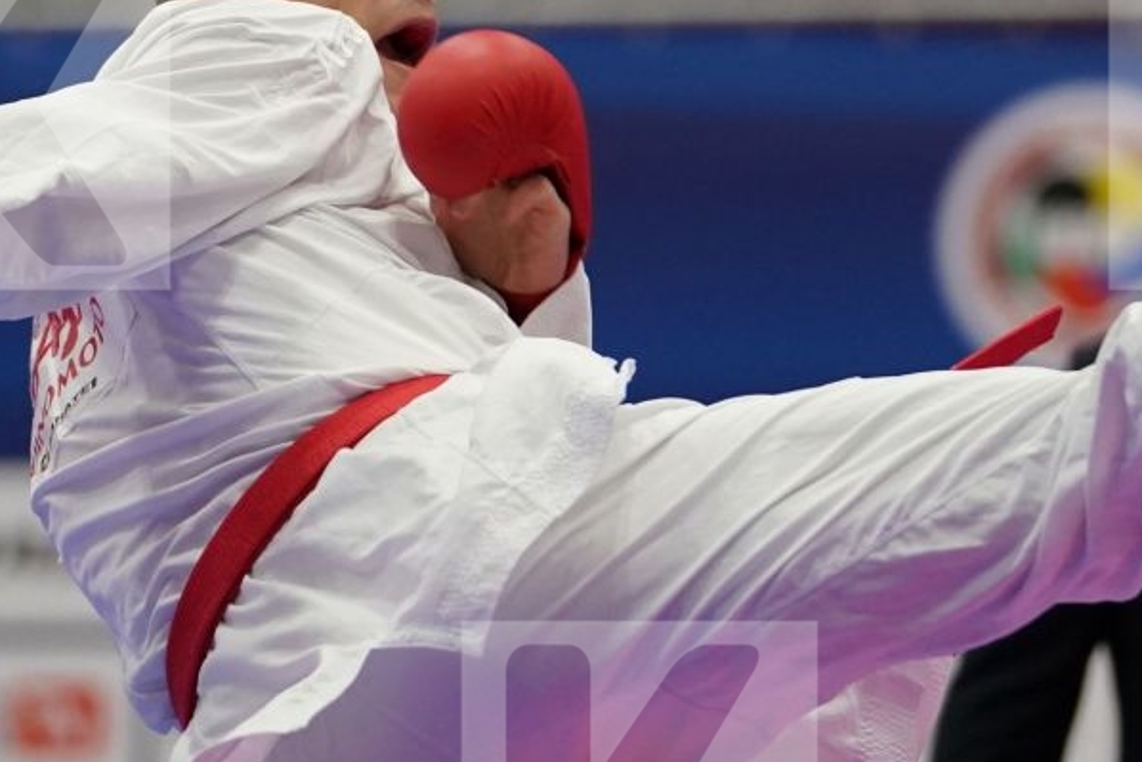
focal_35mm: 539
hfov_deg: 3.8
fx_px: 17101
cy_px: 116
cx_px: 640
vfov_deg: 2.6
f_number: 2.8
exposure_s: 1/1000
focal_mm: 179
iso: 3200
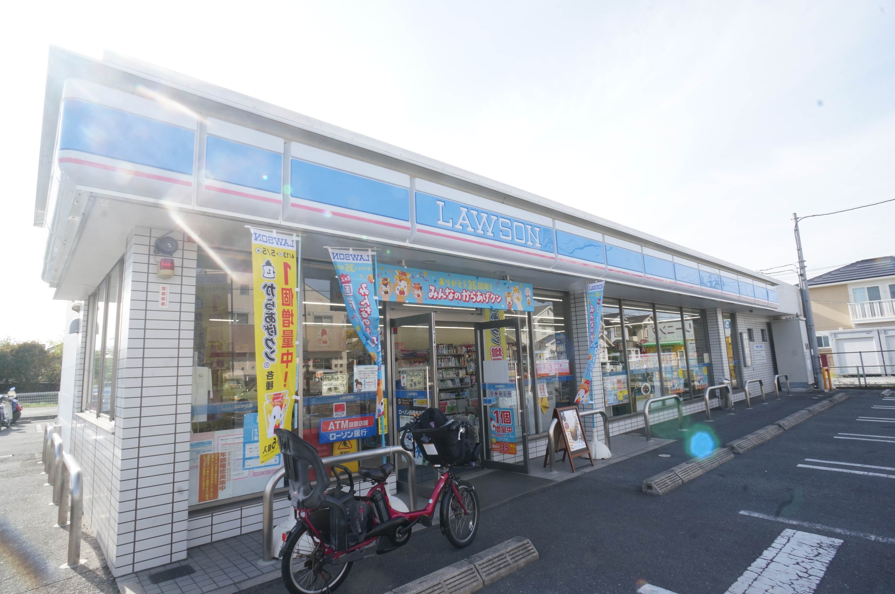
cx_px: 448
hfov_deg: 73.8
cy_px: 297
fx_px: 596
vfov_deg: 53.0
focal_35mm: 24
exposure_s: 1/60
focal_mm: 16
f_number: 18
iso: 400
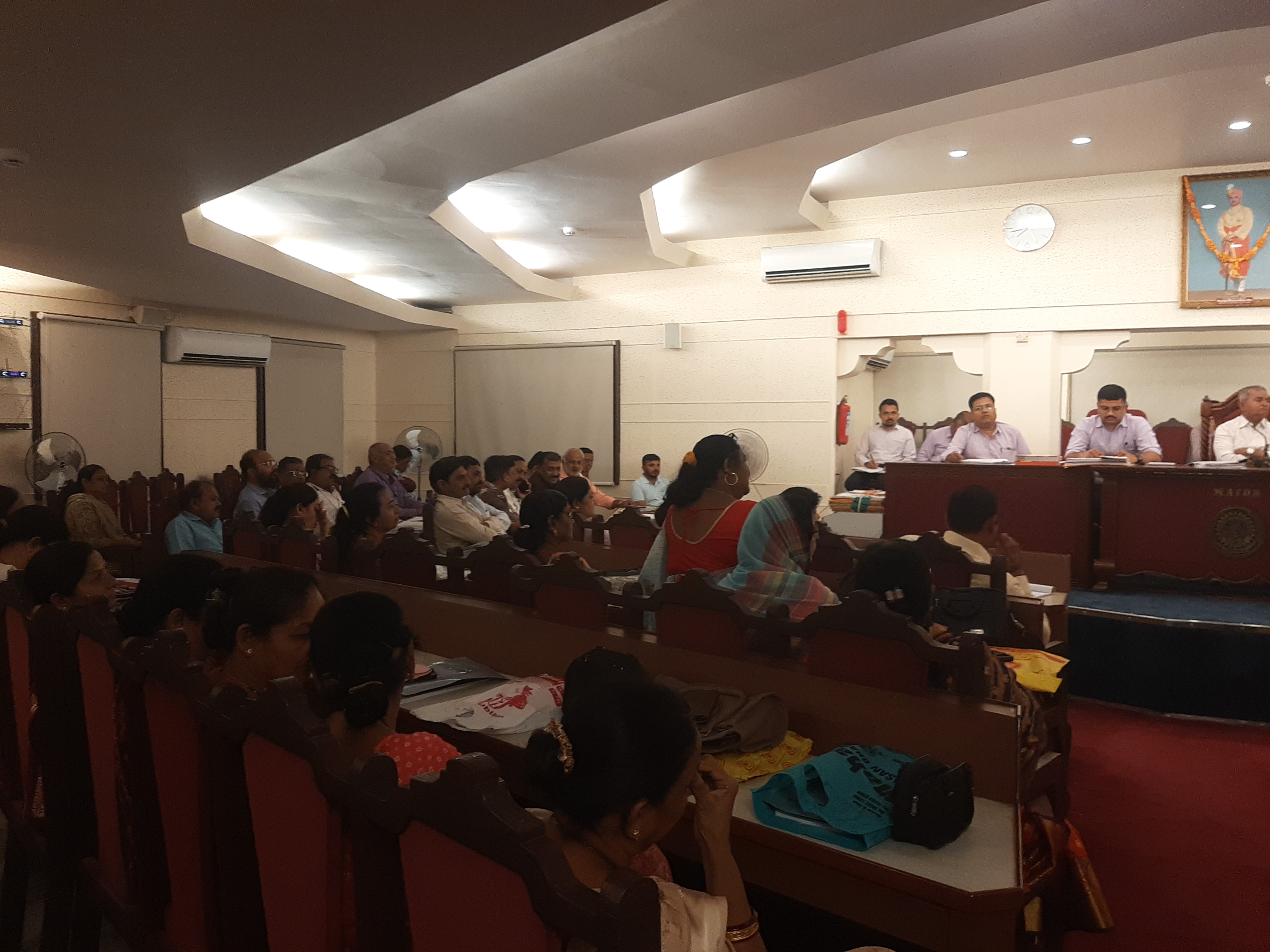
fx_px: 954
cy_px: 476
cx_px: 635
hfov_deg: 67.3
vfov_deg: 53.1
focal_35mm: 26
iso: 138
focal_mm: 3.93
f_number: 1.7
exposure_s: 1/50
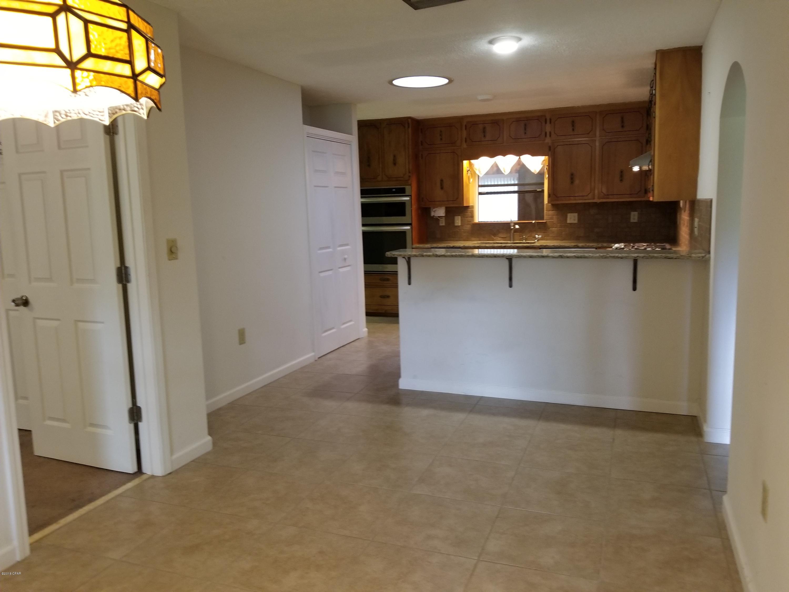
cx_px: 394
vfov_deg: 53.1
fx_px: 593
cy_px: 296
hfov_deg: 67.3
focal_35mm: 26
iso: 200
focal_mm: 4.25
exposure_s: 1/30
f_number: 1.7
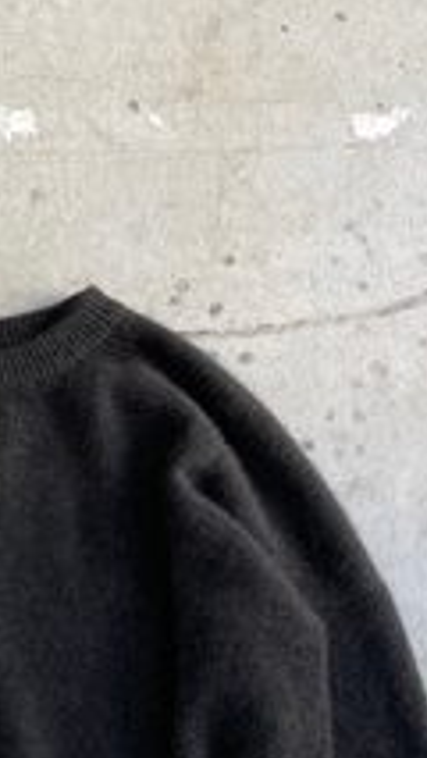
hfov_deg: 13.9
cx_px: -60
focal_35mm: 85
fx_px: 1709
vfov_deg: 23.4
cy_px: 843
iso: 50
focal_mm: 4.2
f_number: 1.6
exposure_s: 1/100
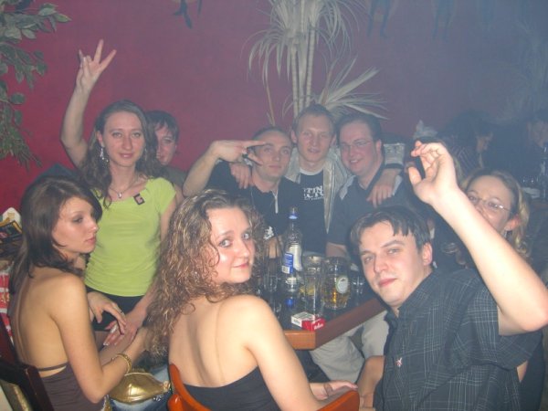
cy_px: 206
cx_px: 274
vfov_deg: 37.7
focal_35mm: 38
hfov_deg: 49.0
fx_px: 602
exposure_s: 1/60
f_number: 2.8
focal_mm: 7.9
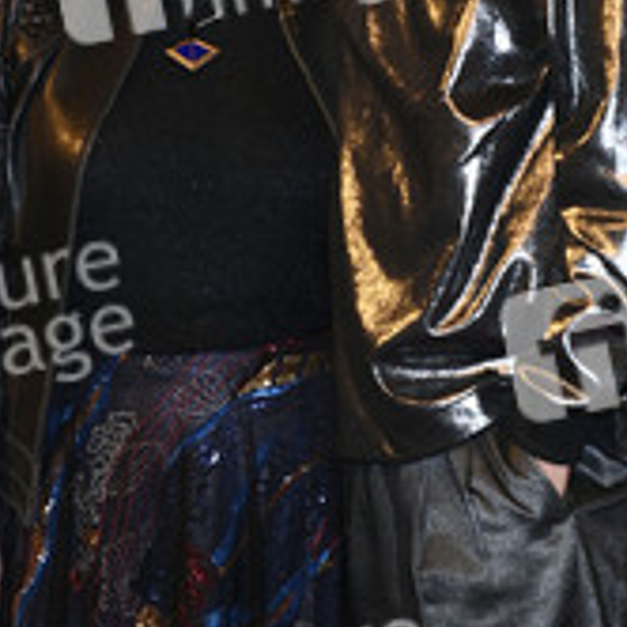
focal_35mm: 143
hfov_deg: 12.2
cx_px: 351
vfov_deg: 12.2
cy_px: 144
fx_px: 2930
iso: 1600
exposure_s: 1/250
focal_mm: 70
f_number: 5.6
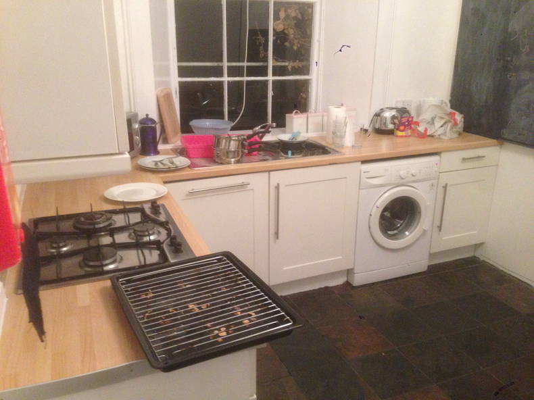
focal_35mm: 33
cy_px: 200
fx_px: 509
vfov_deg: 42.9
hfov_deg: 55.4
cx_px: 267
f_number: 2.4
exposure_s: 1/15
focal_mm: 4.12
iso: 400
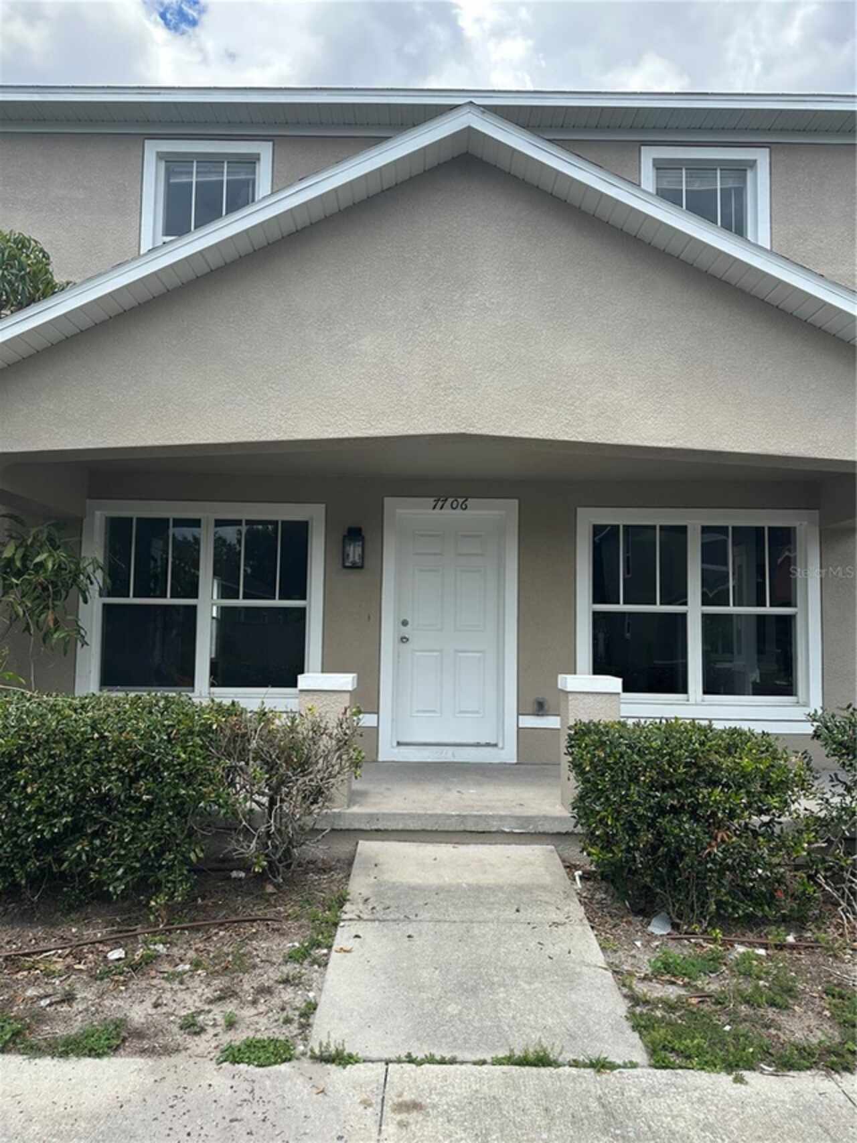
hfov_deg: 56.8
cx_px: 428
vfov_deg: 71.6
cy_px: 572
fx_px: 792
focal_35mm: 24
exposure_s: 1/2732
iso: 80
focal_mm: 6.86
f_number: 1.78
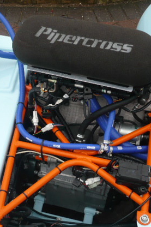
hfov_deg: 24.2
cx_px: 82
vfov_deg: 35.6
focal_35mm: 56
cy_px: 122
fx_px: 353
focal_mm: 5.8
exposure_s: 1/100
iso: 100
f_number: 2.8
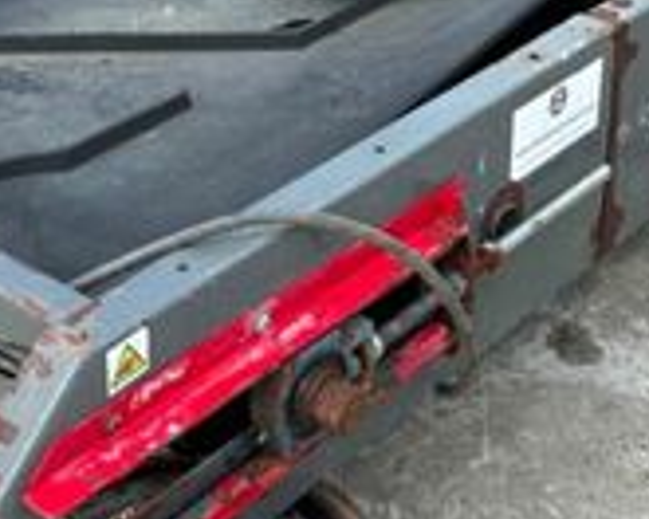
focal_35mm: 85
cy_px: 31
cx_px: 342
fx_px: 1633
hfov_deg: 22.5
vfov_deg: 17.7
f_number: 1.78
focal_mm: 6.86
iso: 80
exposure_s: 1/1812
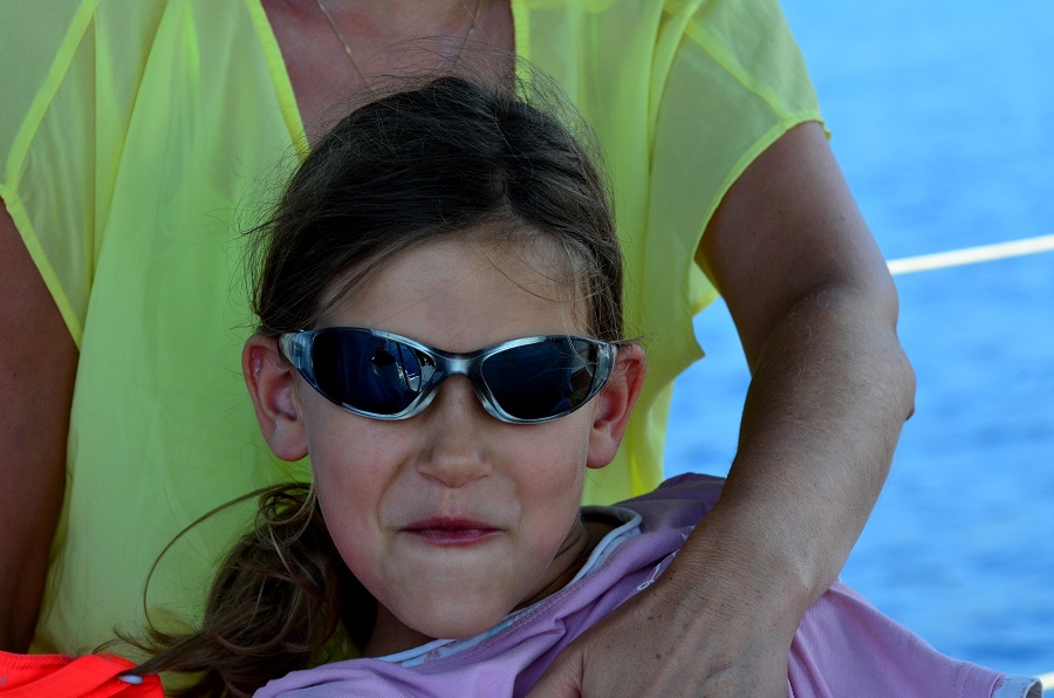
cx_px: 527
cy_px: 349
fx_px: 4382
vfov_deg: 9.1
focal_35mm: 150
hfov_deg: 13.7
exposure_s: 1/640
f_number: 9
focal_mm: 100
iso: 640
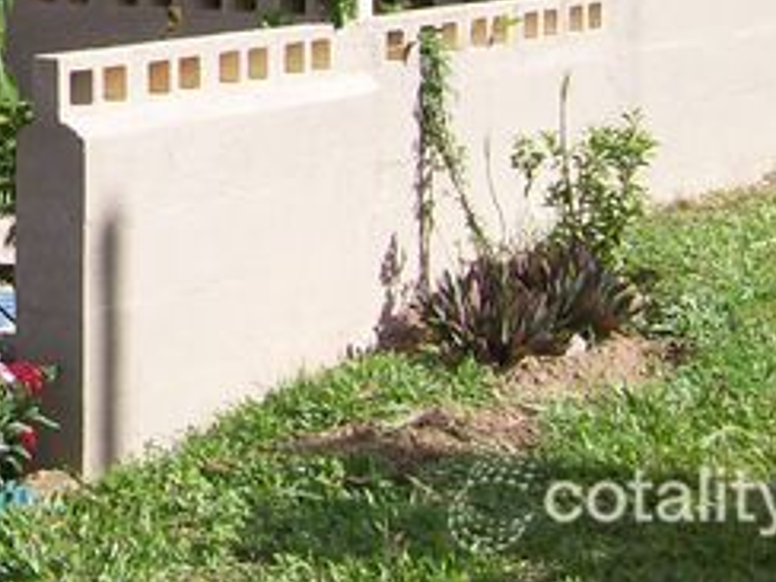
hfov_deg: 15.4
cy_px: -343
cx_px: -391
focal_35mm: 118
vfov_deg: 11.9
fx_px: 2645
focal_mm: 6
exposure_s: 1/375
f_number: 4.8
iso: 80
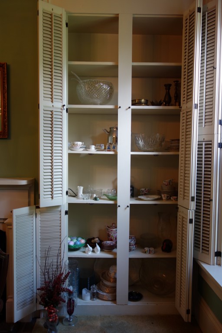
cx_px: 111
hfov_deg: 46.4
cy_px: 166
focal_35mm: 28
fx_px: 259
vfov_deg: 65.5
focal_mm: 10.4
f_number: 1.8
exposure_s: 1/30
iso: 125
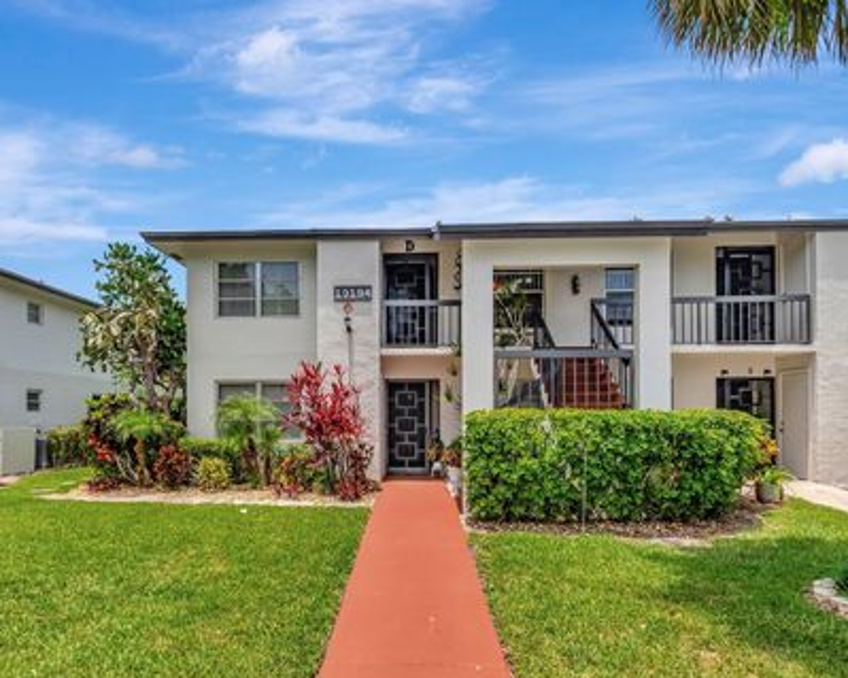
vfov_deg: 68.1
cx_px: 395
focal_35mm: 20
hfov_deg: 80.3
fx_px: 502
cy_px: 337
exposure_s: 1/5000
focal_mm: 11.5
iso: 1100
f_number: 8
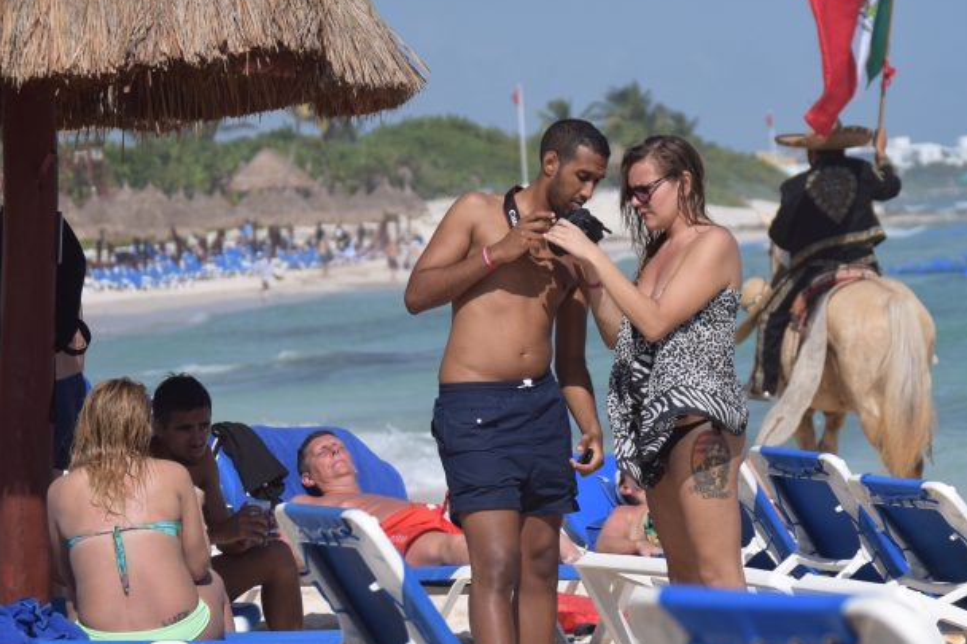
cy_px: 315
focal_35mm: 215
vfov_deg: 6.4
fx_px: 5769
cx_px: 660
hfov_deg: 9.6
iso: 200
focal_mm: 85
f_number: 4.5
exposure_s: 1/3200
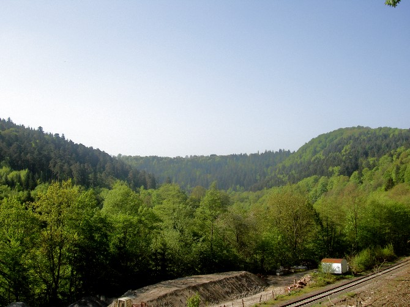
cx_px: 205
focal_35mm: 39
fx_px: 462
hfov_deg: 47.9
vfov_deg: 36.8
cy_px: 154
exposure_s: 1/435
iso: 100
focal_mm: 8
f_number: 4.7
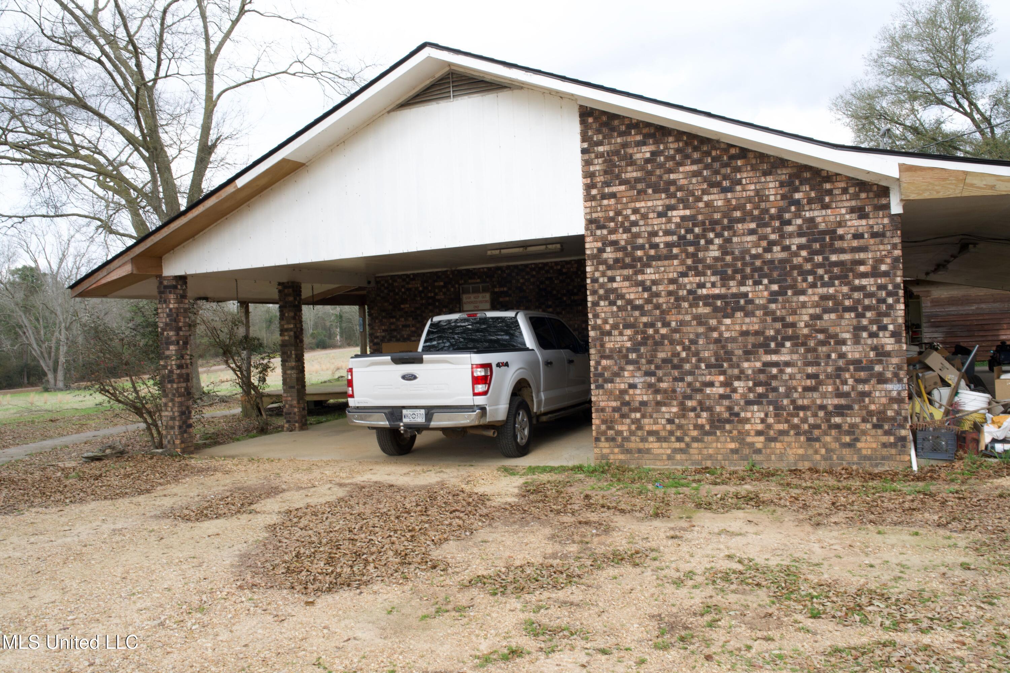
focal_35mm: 29
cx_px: 505
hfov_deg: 63.7
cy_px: 336
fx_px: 814
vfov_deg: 45.0
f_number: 16
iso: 400
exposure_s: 1/60
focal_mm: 29
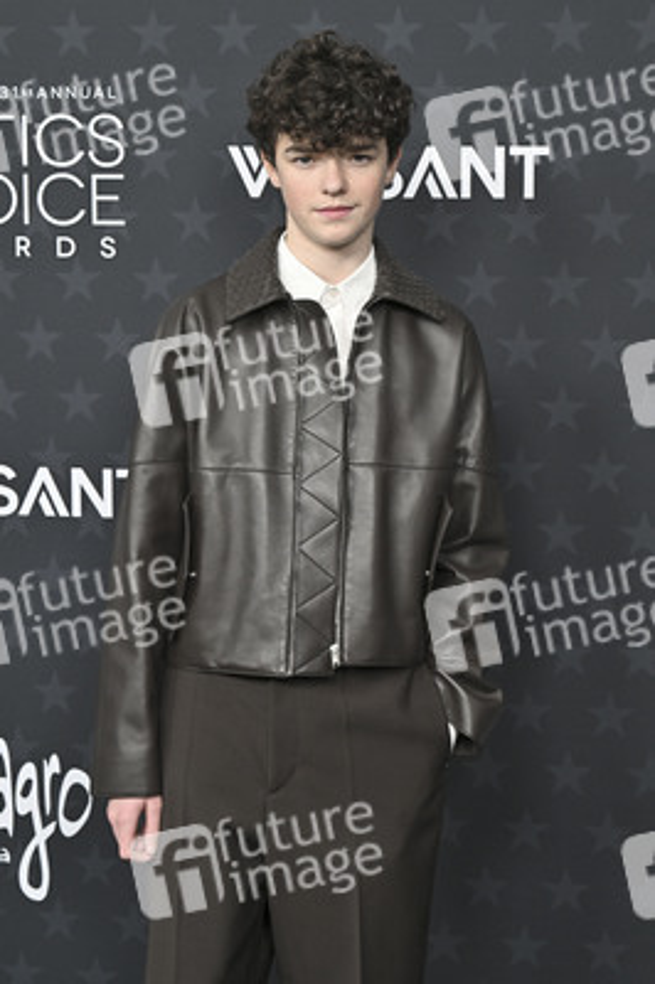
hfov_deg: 17.2
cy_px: 492
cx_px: 328
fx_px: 2160
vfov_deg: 25.7
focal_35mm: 79
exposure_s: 1/320
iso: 1250
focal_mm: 79
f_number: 5.6
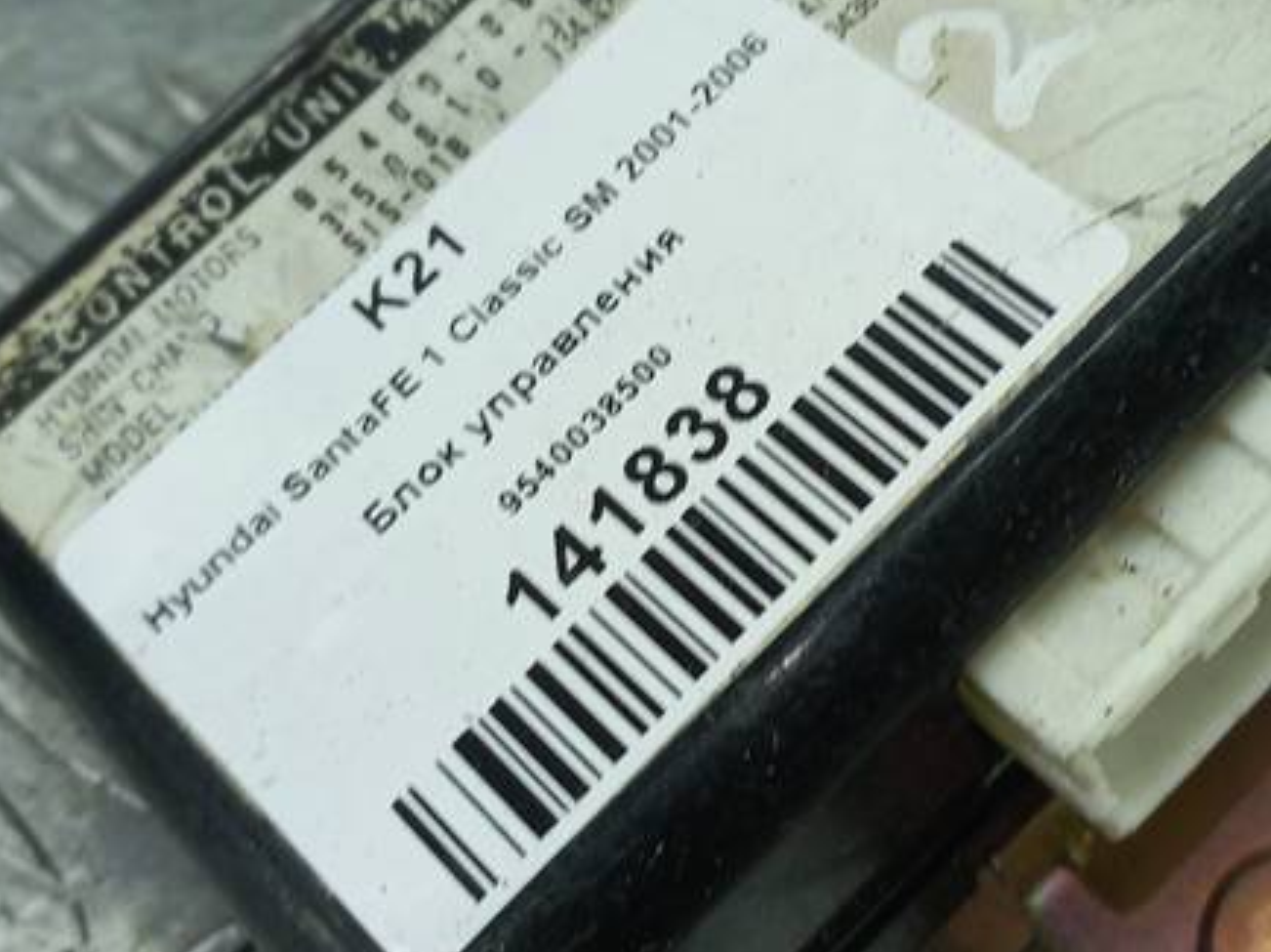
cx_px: 855
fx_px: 2165
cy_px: 460
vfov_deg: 24.8
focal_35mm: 59
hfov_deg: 32.4
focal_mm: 4.6
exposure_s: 1/50
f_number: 1.8
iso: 50
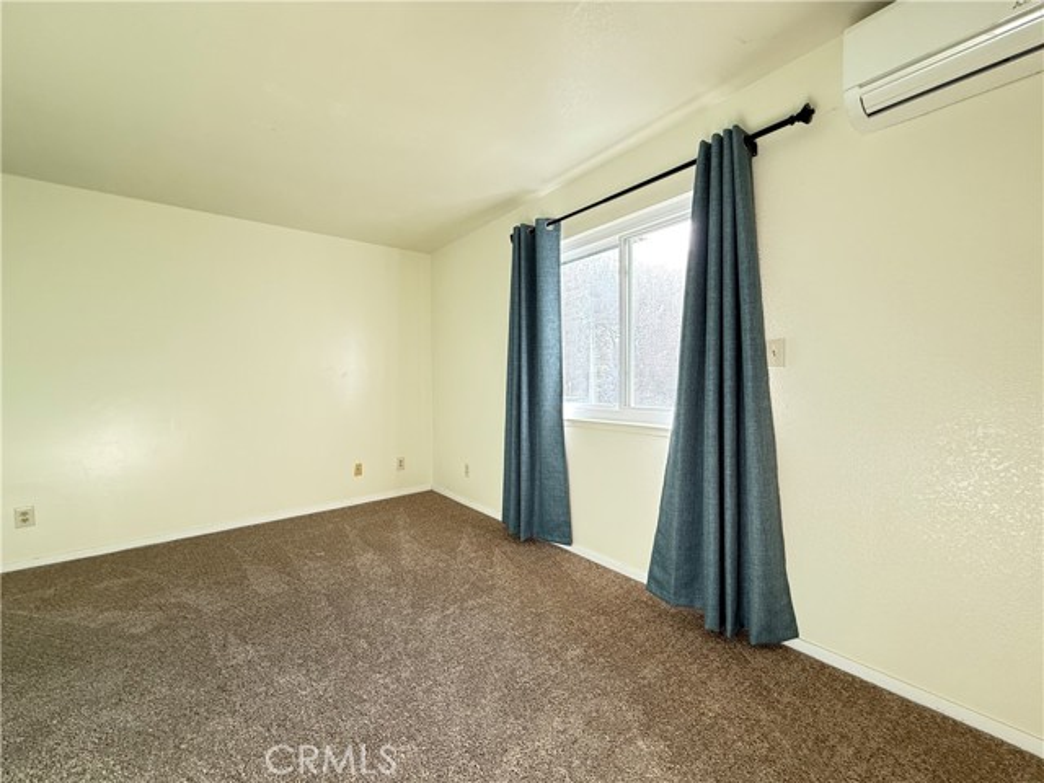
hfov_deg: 102.1
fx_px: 422
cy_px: 392
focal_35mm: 14
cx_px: 522
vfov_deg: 85.7
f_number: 2.2
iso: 200
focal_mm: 2.22
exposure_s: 1/99
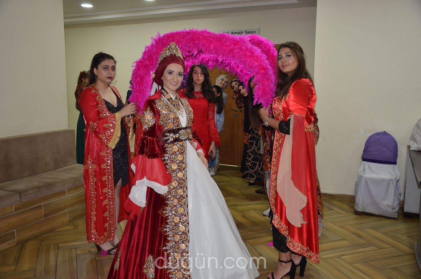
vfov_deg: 39.8
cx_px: 210
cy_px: 140
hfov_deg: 57.3
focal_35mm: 33
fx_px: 385
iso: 800
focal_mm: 22
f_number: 3.8
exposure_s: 1/60
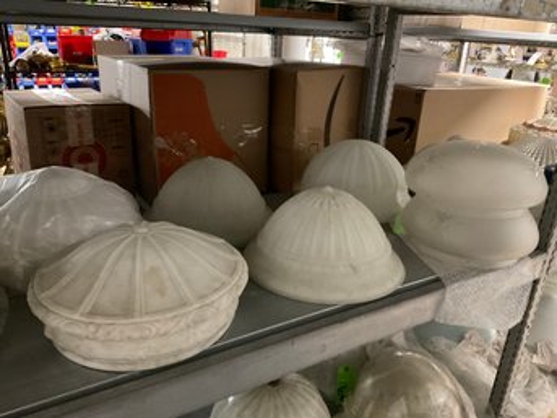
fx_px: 466
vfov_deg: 48.2
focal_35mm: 29
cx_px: 278
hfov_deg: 61.7
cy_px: 209
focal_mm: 3
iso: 500
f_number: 1.8
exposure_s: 1/27
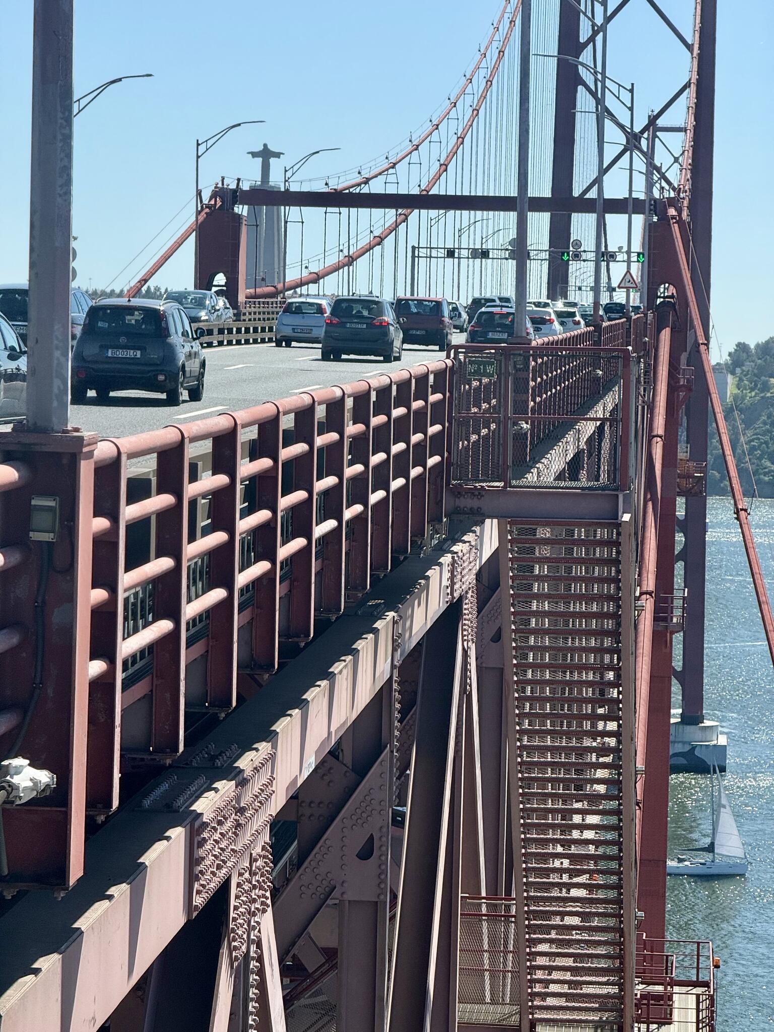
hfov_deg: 12.3
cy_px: 516
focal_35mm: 120
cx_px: 387
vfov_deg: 16.4
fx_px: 3578
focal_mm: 15.66
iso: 50
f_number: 2.8
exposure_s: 1/1395
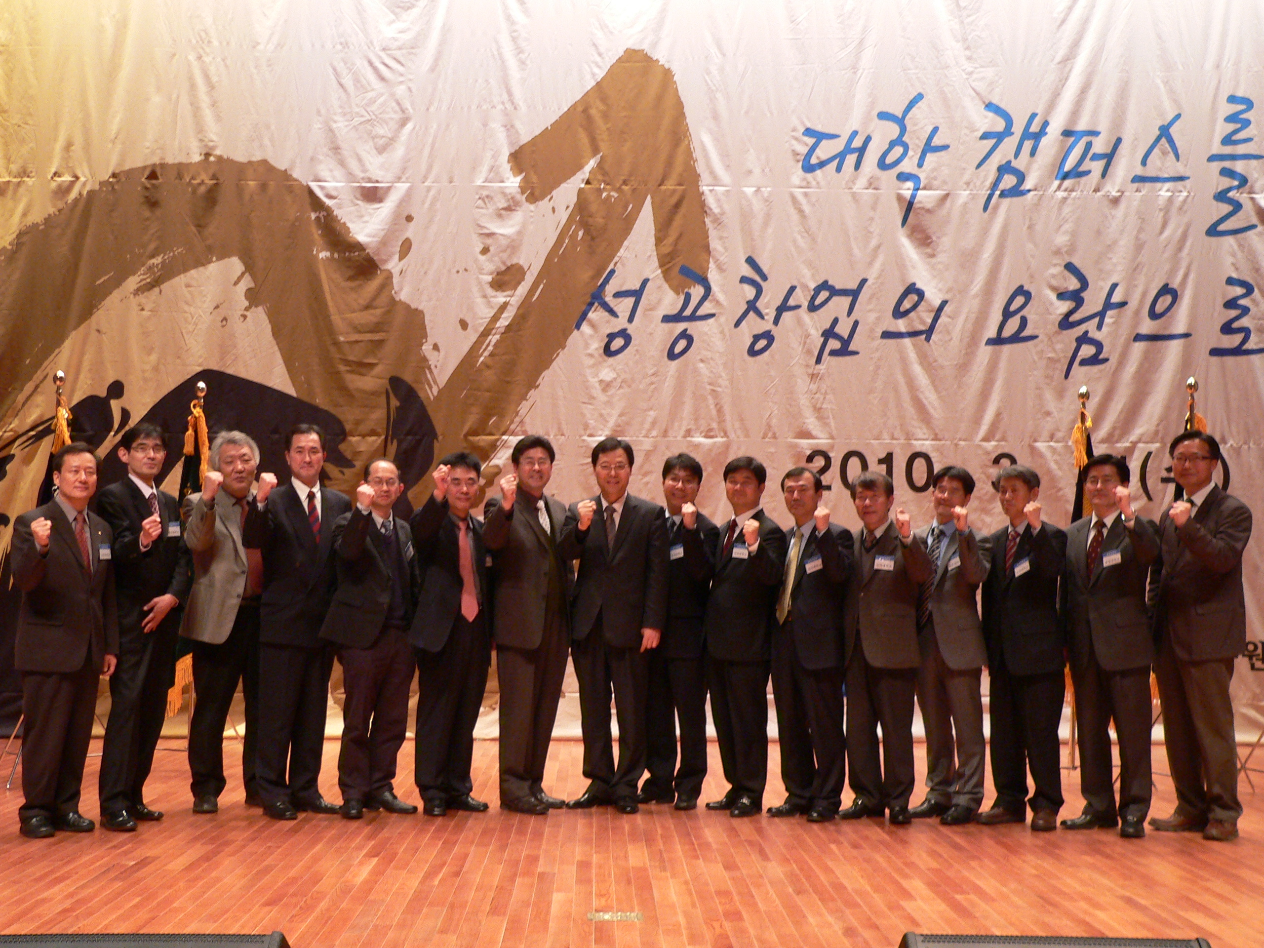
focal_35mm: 48
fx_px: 1753
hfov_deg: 39.7
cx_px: 632
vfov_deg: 30.3
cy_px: 474
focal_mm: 8.1
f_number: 2.8
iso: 200
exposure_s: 1/15
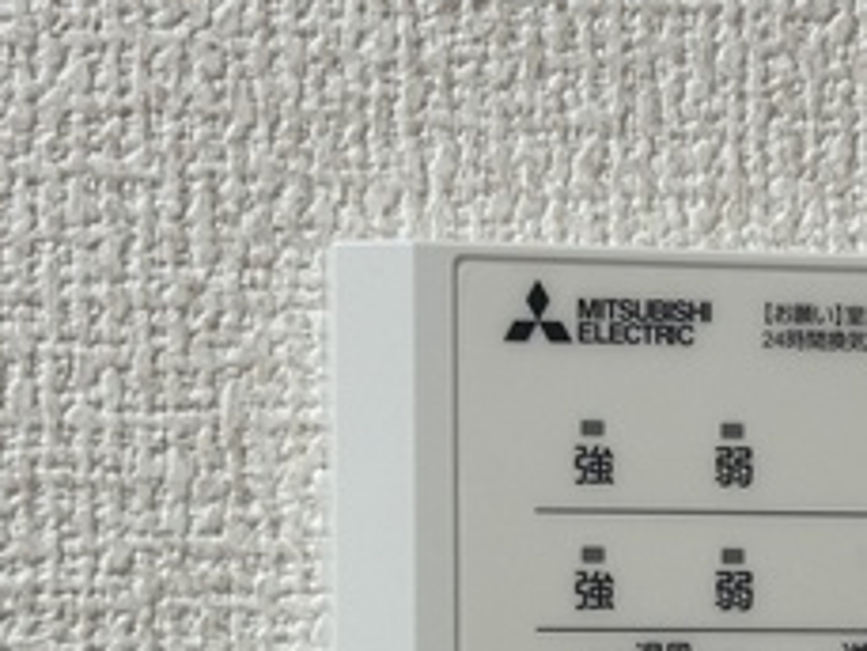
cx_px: 738
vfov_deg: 9.3
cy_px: 702
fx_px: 3984
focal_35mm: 159
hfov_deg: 12.3
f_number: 1.6
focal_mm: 5.96
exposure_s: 1/60
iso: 64
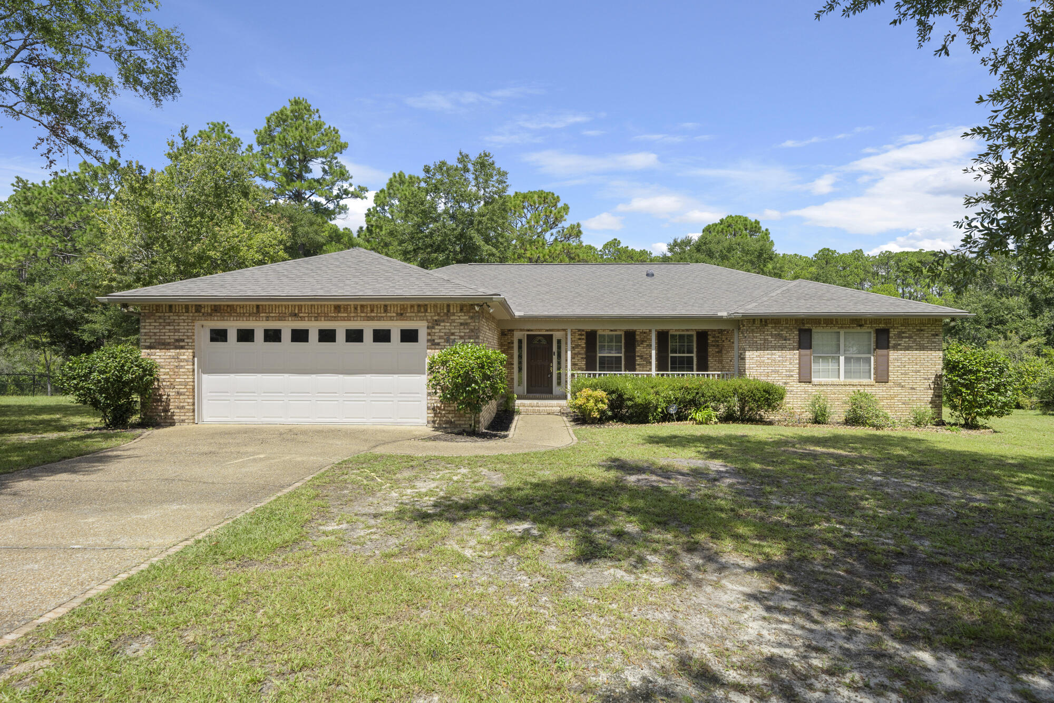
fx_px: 556
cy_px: 352
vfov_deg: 64.5
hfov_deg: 86.9
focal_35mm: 19
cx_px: 527
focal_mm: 19
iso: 320
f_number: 9
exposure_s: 1/800
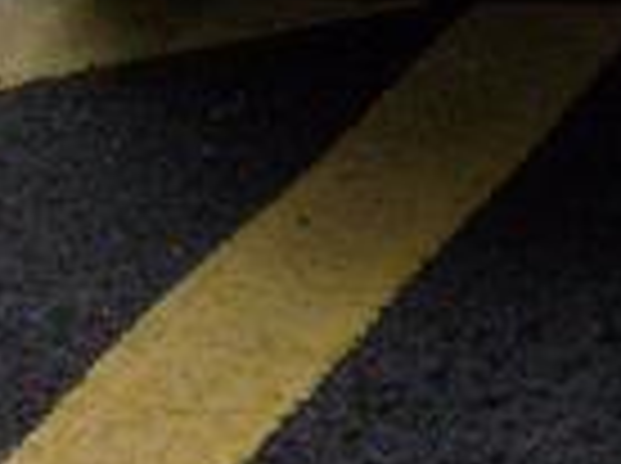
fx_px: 4477
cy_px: -721
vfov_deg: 5.7
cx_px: 1534
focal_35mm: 250
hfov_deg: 7.4
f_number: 3
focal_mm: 7.2
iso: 100
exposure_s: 1/45
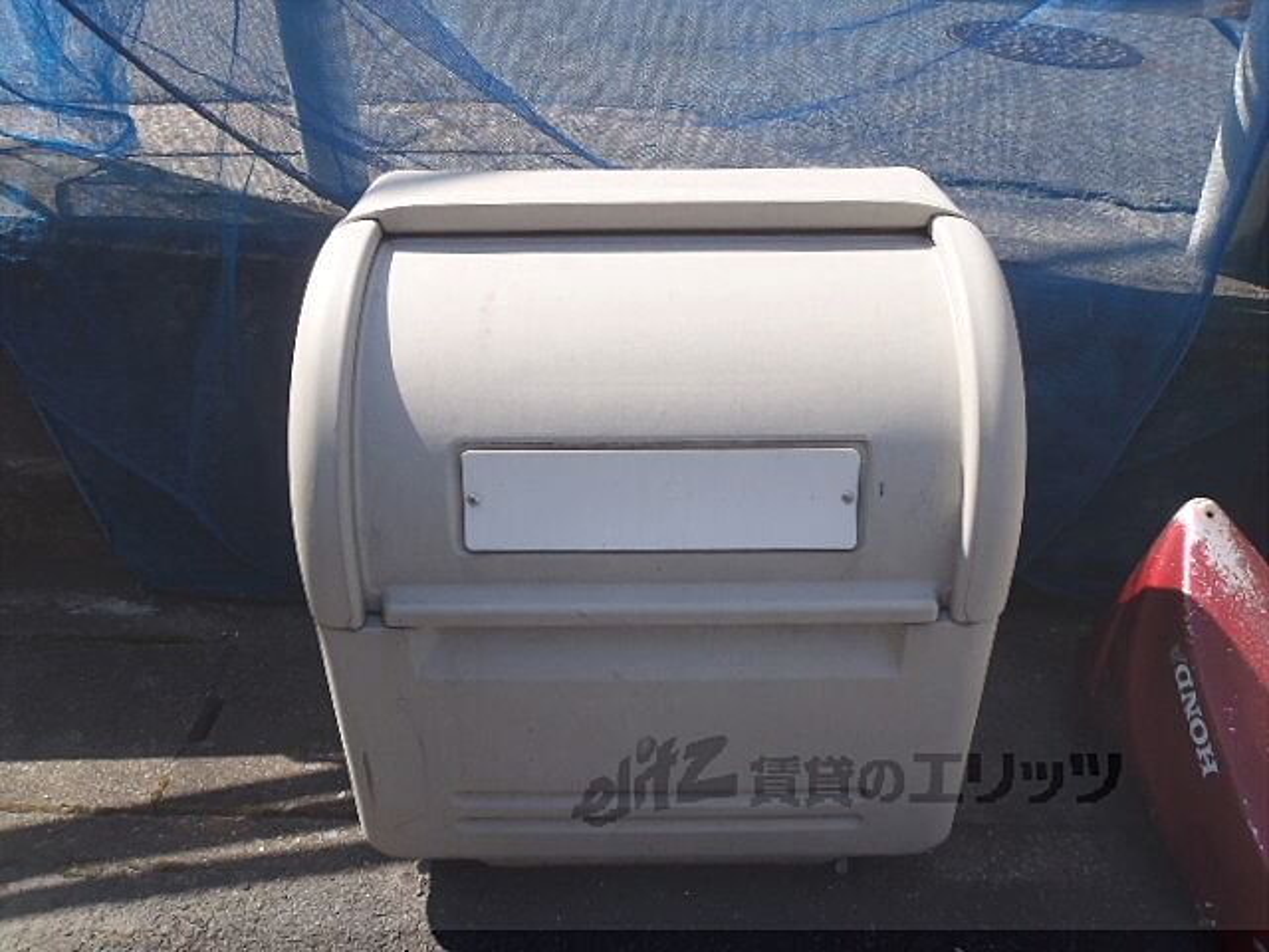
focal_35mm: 28
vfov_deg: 49.7
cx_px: 634
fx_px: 1026
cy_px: 476
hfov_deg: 63.4
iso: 80
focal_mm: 5
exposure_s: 1/400
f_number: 4.5
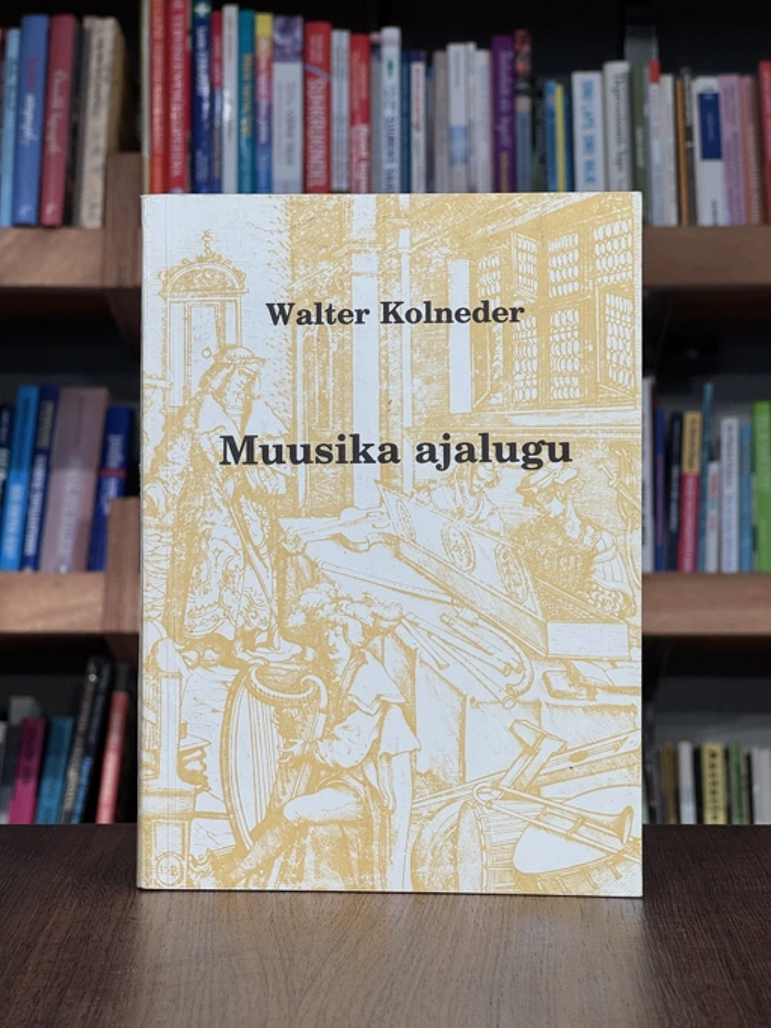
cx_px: 386
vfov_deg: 25.3
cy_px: 514
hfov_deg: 19.1
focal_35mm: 77
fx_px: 2286
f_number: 2.8
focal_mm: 9
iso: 80
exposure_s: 1/99
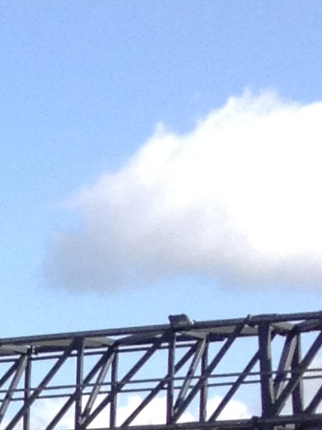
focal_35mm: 244
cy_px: 953
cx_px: -745
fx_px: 3026
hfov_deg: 5.6
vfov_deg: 7.7
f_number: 2.4
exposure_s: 1/920
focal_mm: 4.28
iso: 64
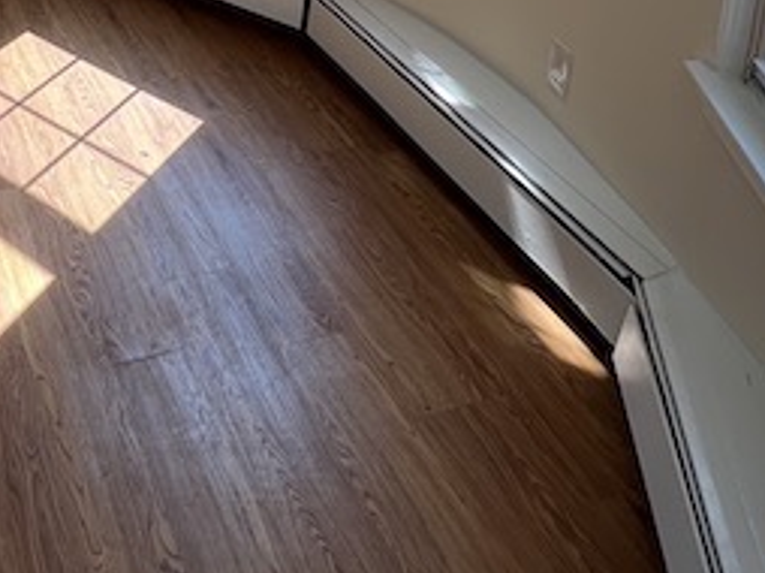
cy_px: -229
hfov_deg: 43.4
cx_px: 142
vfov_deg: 27.3
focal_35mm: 41
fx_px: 905
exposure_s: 1/120
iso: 50
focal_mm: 1.57
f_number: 1.8
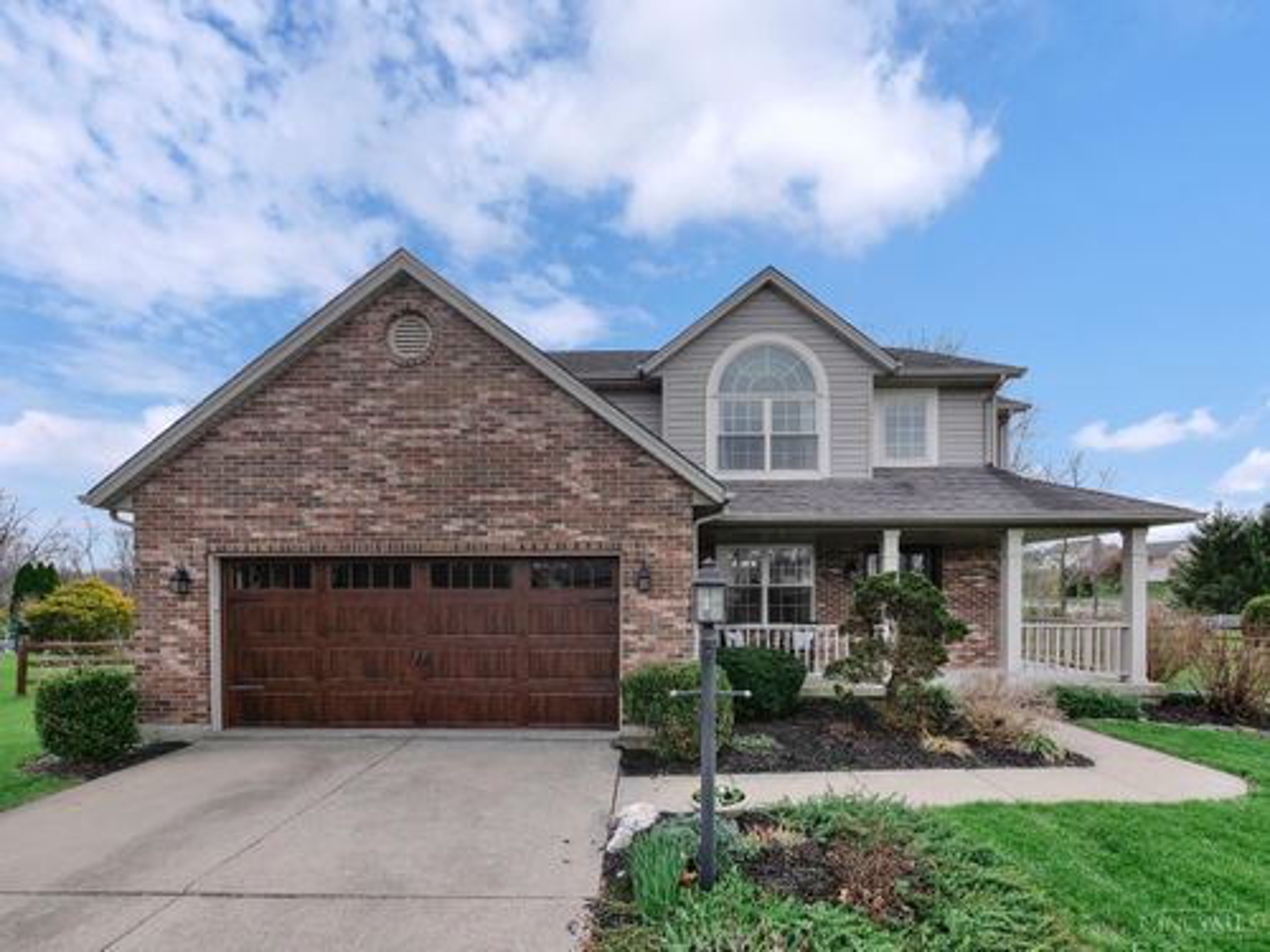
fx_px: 514
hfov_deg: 102.1
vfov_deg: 85.7
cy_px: 476
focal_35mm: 14
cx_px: 635
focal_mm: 7
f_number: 7.1
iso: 200
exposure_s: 1/400
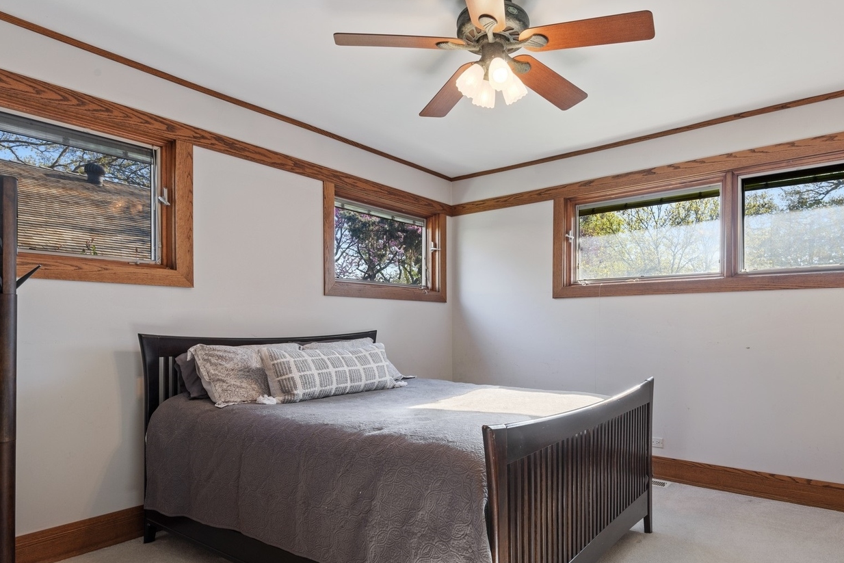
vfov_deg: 59.0
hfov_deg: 80.9
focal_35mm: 21
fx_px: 492
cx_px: 470
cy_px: 338
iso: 200
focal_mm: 16
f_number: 9.5
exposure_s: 1/4
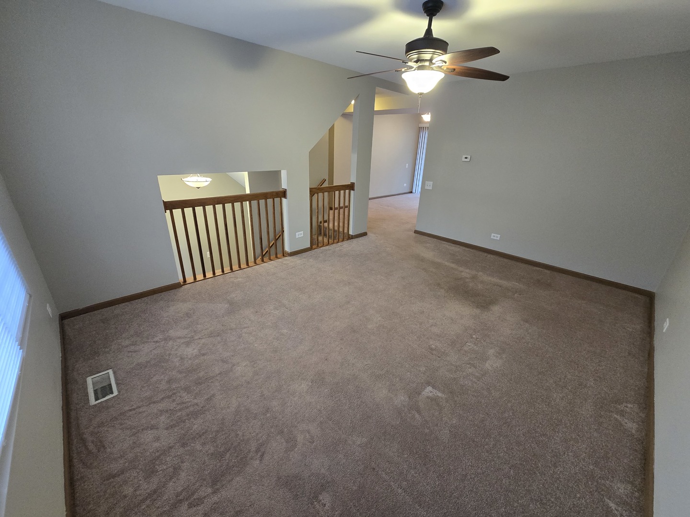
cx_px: 345
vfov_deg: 89.9
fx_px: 259
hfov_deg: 106.2
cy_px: 258
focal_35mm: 13
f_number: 2.2
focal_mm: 2.2
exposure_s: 1/60
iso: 400
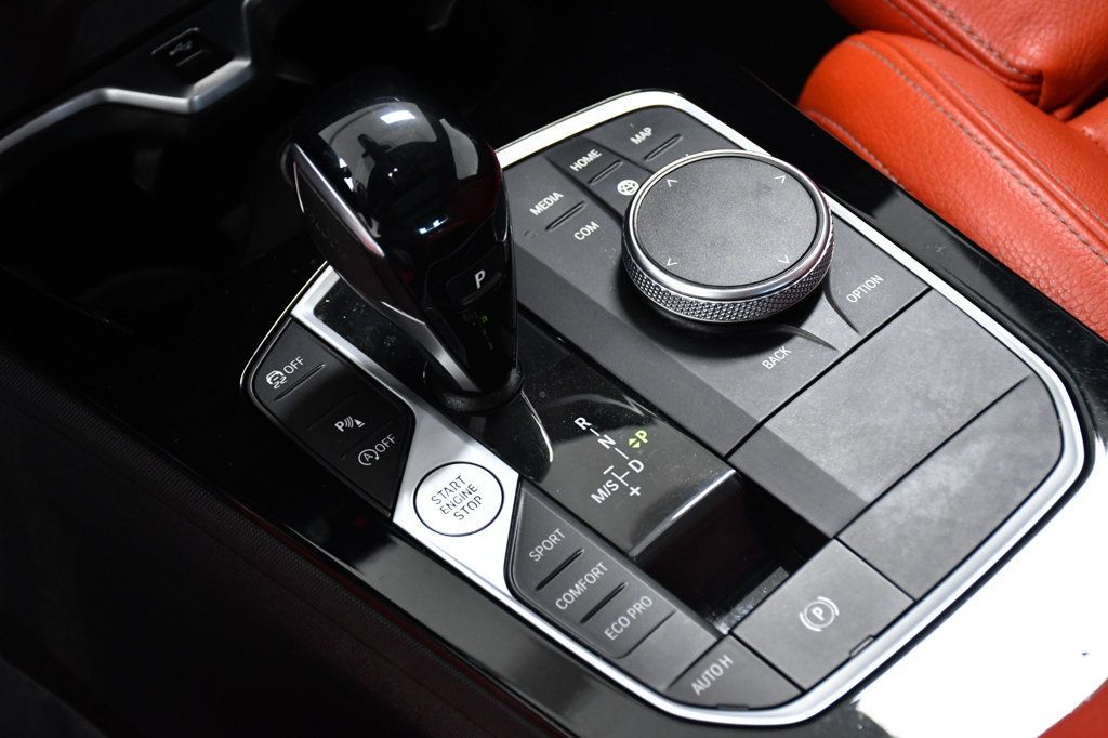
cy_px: 369
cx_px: 554
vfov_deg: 18.9
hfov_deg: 28.1
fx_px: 2215
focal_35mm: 72
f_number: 6.3
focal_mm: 48
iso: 2500
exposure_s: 1/160
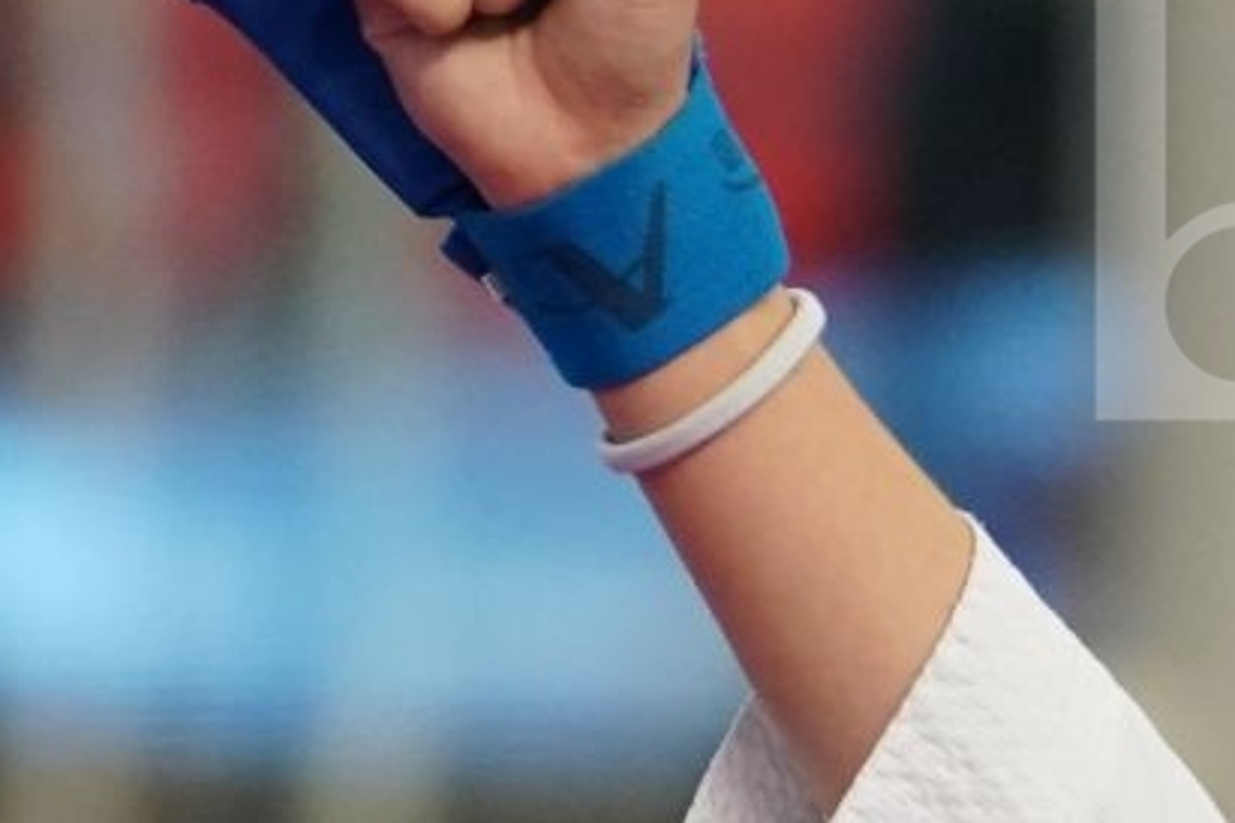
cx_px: 1376
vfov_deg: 1.1
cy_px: 1210
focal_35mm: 1293
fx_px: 44354
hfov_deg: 1.6
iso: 2500
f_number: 2.8
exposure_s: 1/1000
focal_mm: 197
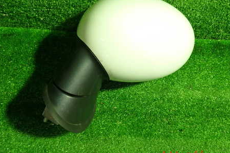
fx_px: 268
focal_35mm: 42
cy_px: 47
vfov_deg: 31.5
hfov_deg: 46.4
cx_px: 125
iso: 250
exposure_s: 1/30
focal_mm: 5.4
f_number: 2.3
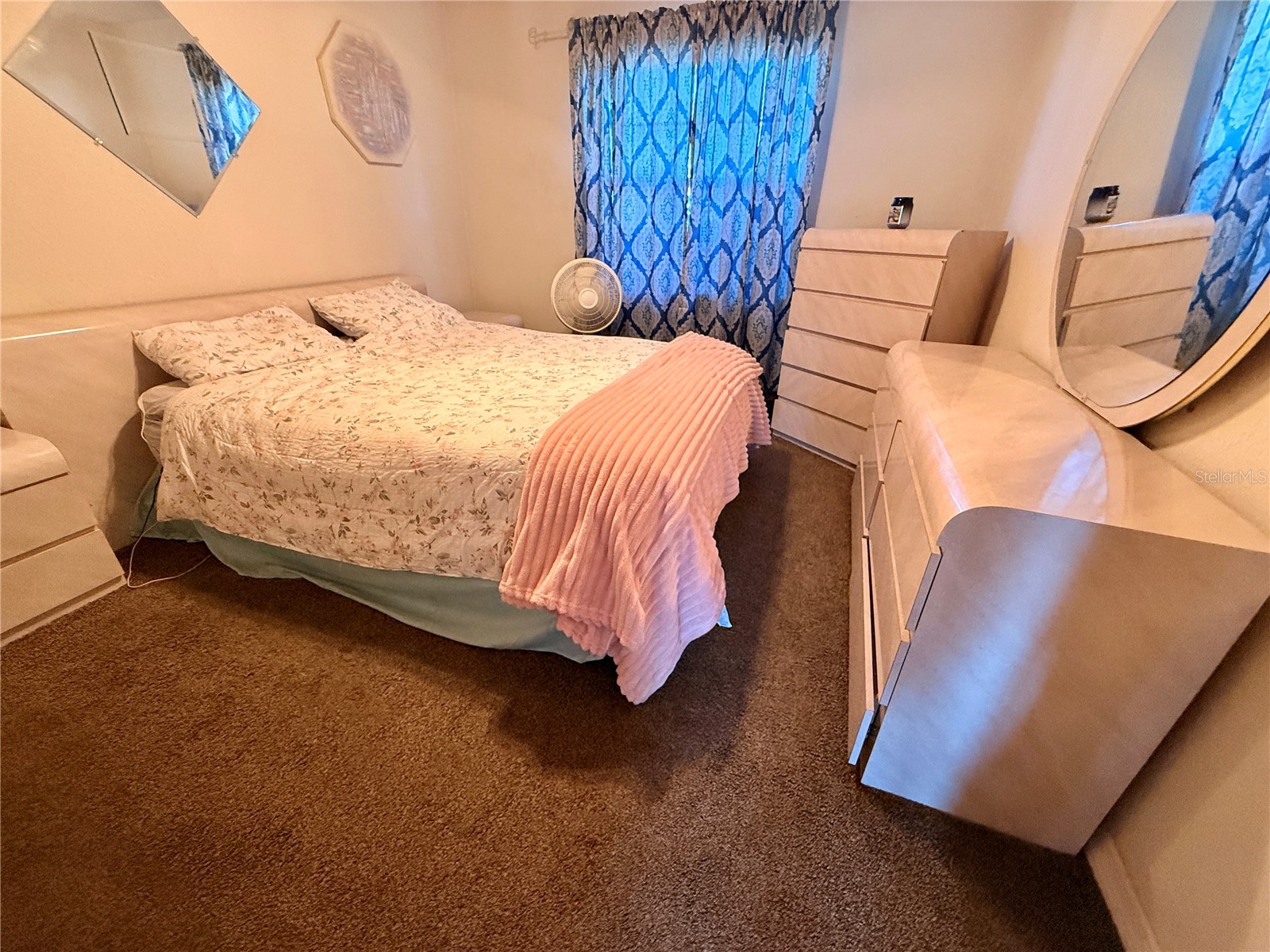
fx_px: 514
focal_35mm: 14
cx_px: 635
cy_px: 476
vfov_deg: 85.7
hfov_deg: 102.1
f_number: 2.2
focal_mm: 2.22
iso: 500
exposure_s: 1/60
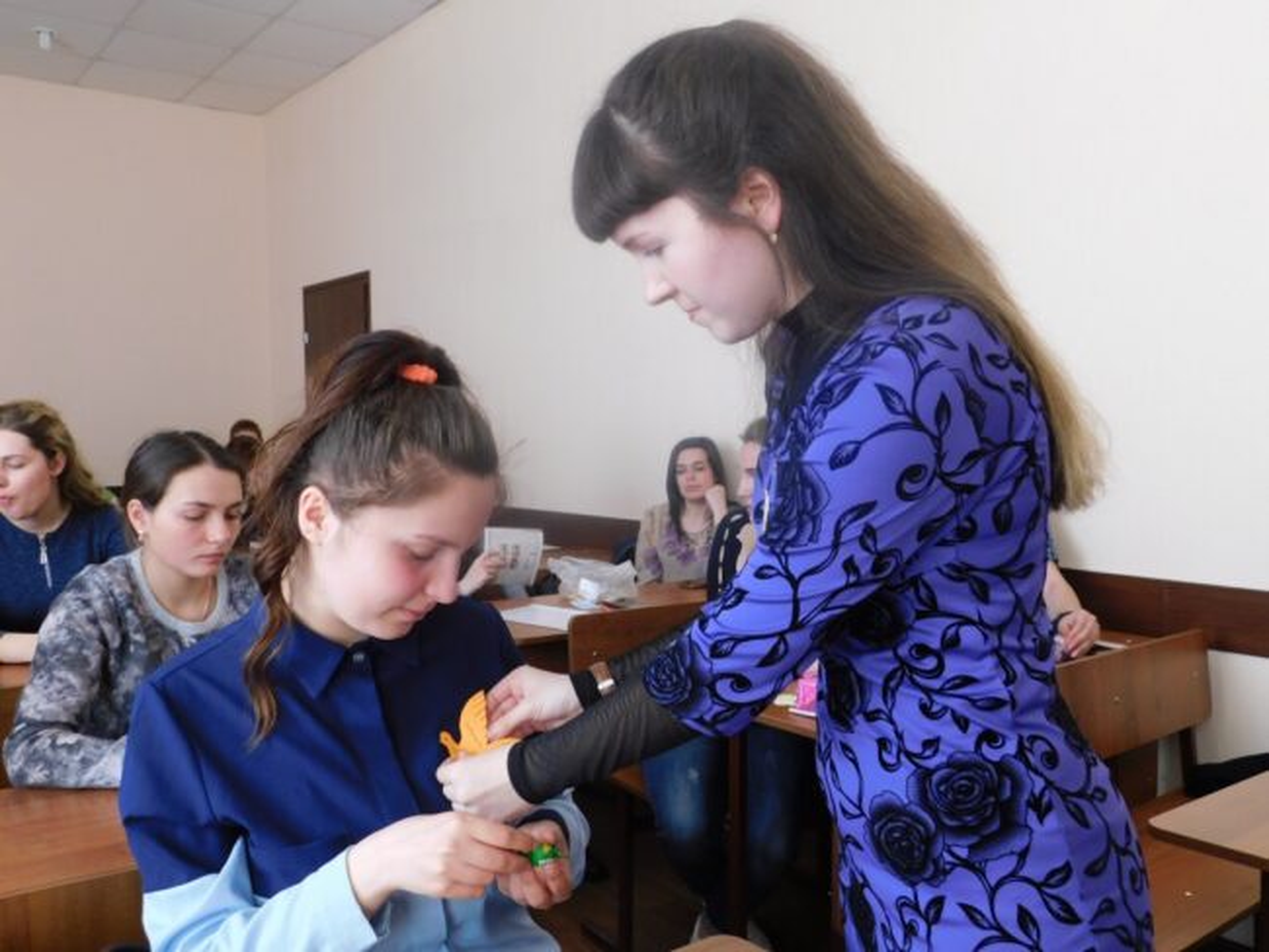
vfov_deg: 46.8
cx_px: 634
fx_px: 1100
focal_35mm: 30
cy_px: 476
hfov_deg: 59.9
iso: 160
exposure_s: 1/30
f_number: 3.2
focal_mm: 5.3
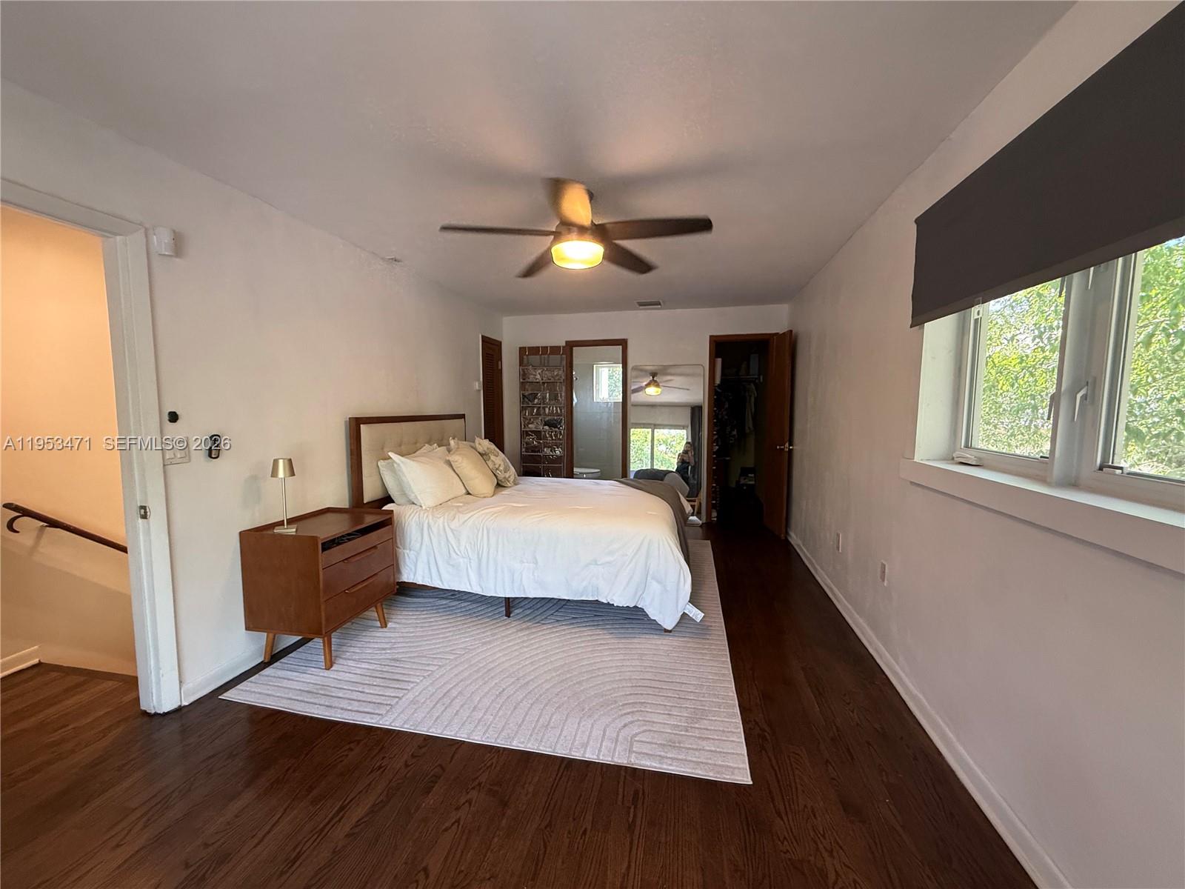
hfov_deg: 102.1
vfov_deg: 85.7
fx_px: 479
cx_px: 592
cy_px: 444
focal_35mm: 14
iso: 200
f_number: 2.2
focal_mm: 2.22
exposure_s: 1/60
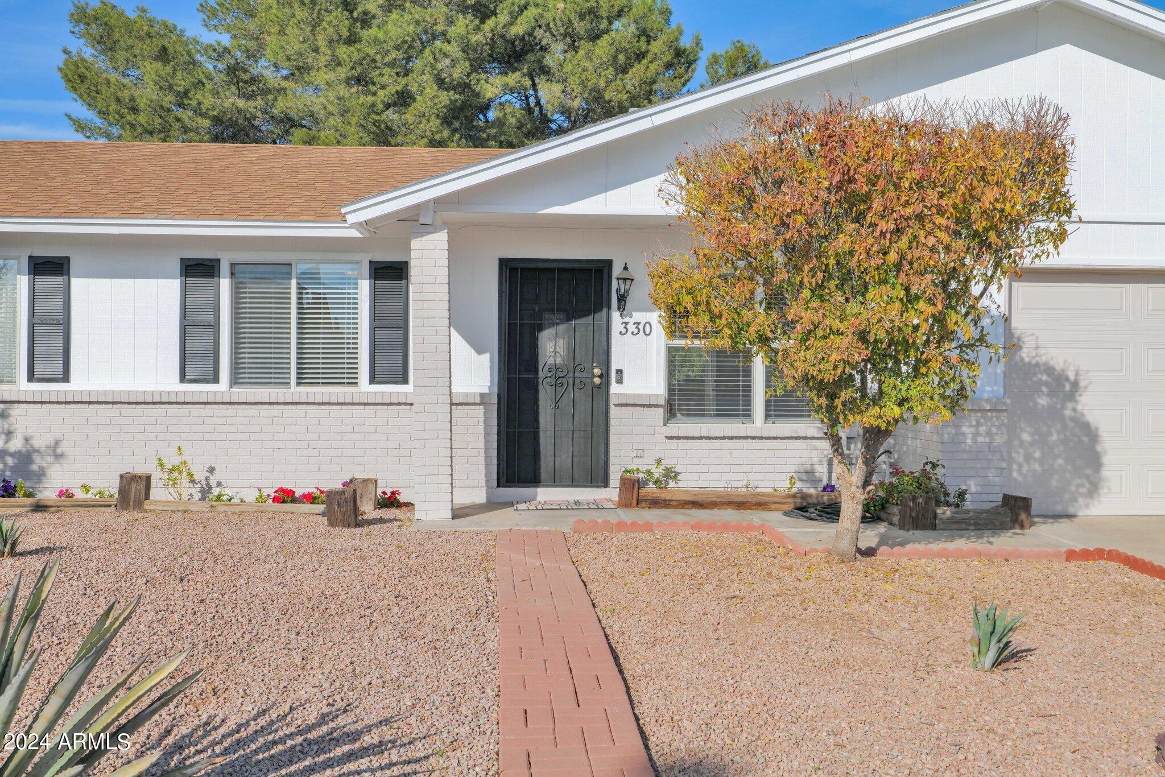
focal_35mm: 35
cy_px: 388
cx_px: 582
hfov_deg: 54.4
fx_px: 1133
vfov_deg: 37.9
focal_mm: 35
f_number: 11
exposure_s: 1/800
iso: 500
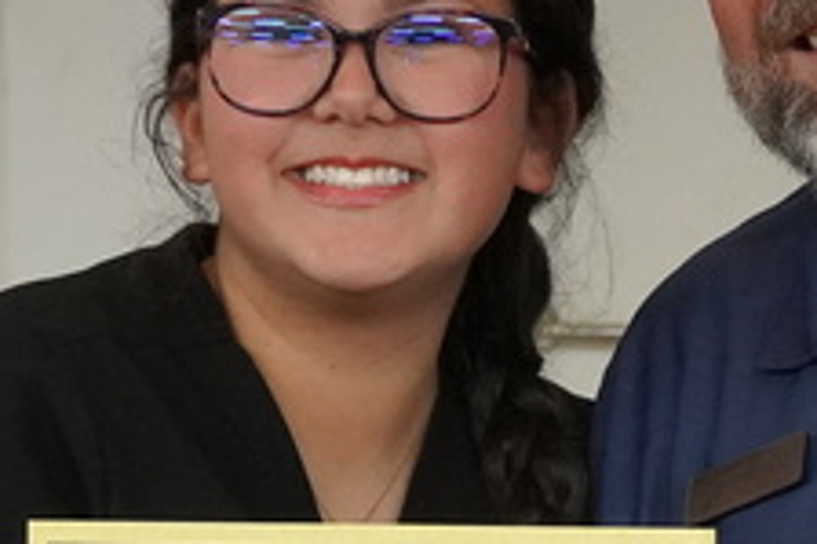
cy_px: 743
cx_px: 689
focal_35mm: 267
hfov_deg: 7.7
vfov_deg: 5.1
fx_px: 6061
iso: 3200
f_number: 4.5
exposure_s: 1/160
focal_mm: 39
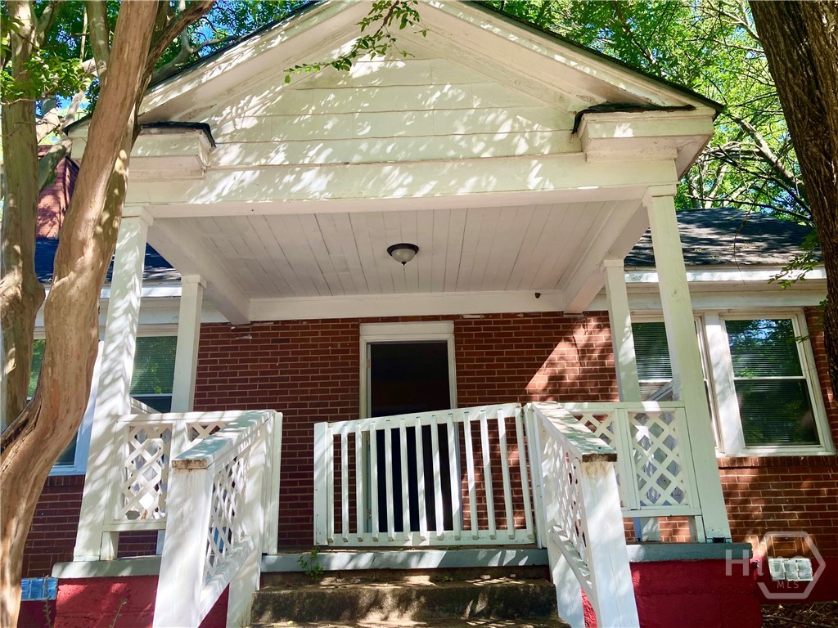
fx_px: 678
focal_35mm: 28
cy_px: 314
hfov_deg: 63.4
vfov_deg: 49.7
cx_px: 419
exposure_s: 1/199
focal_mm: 3.99
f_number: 1.8
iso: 20
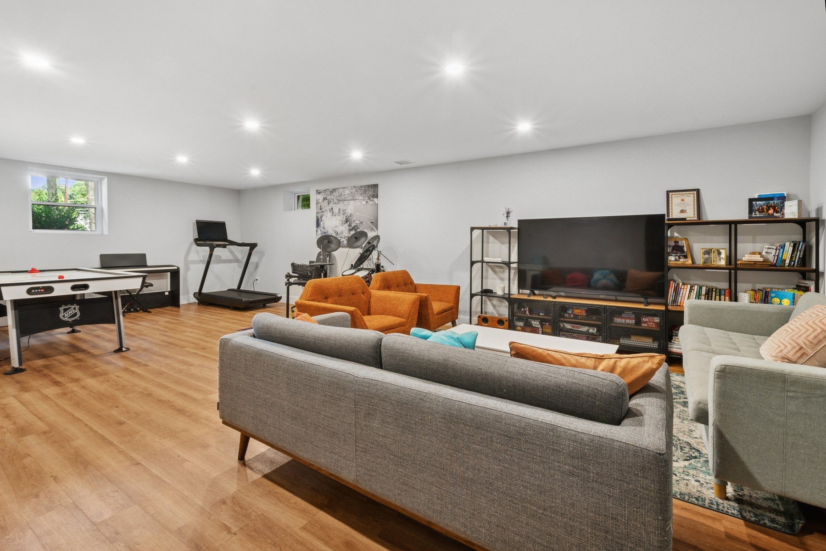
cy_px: 276
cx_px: 413
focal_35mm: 15
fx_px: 344
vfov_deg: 77.3
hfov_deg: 100.4
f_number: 11
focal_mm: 10
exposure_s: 2
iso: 100
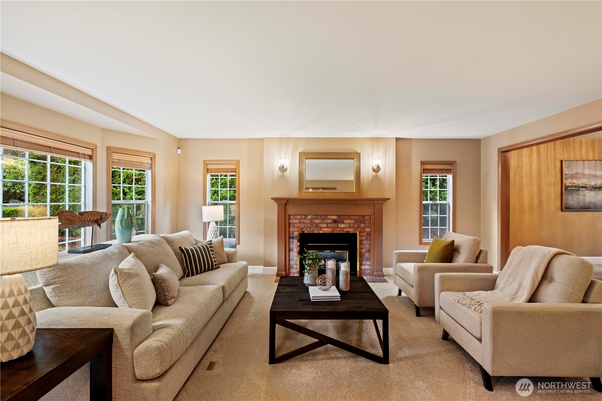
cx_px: 301
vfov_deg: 77.3
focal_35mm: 15
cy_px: 200
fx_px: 251
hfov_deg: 100.4
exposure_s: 2
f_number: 8
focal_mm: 10
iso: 320
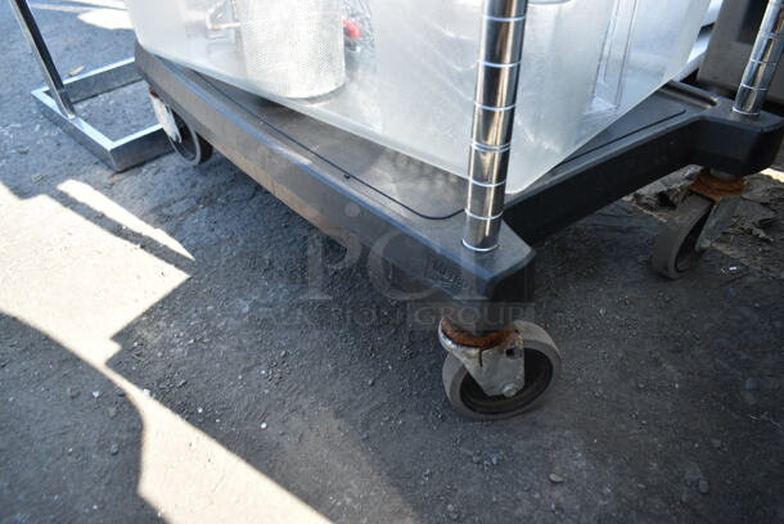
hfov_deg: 67.3
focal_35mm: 27
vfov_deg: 48.0
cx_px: 392
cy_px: 262
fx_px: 589
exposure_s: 1/100
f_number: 4.5
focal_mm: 18
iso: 100
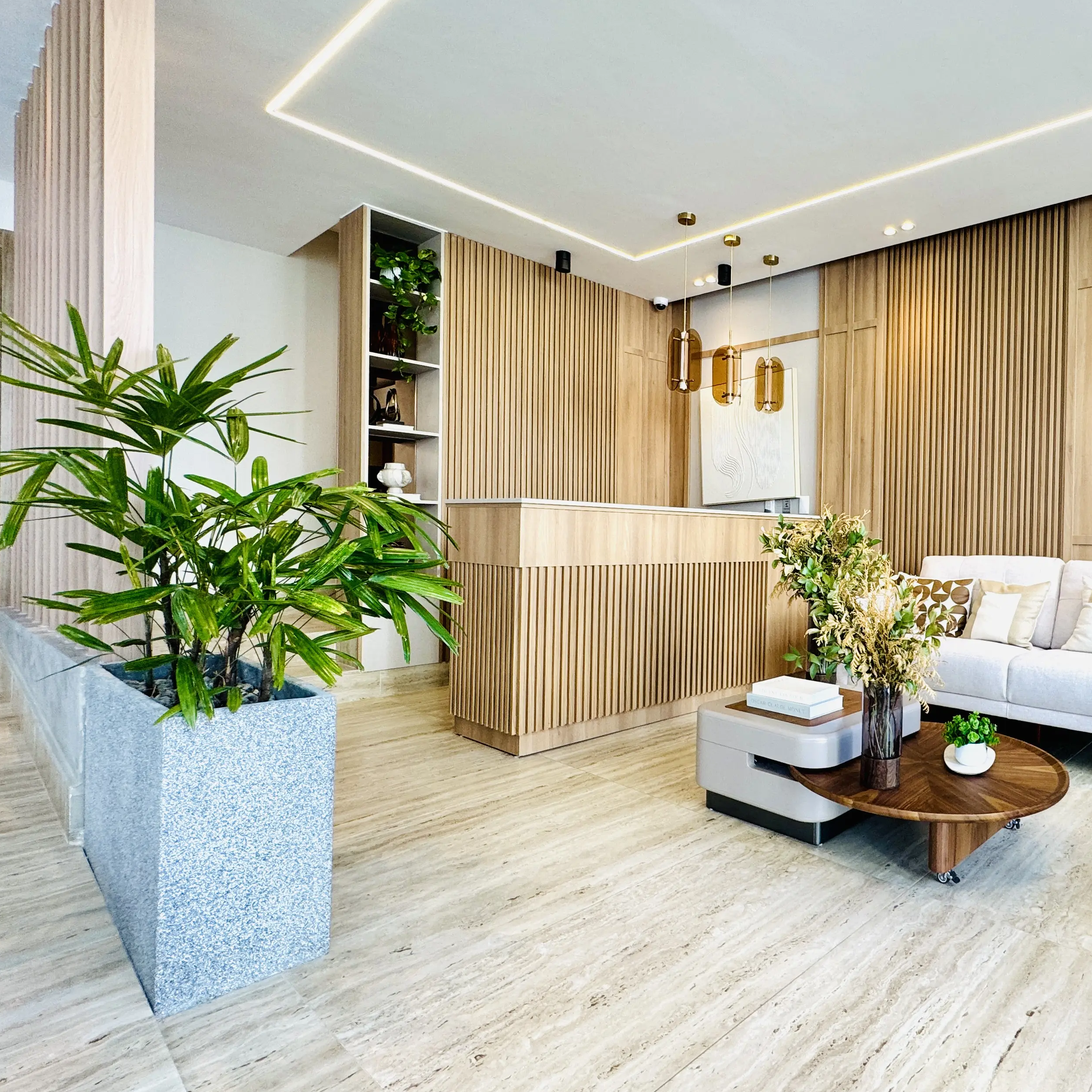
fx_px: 714
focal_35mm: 20
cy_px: 542
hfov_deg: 70.2
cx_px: 810
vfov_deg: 74.8
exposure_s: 1/120
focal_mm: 2.22
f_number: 2.2
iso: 80
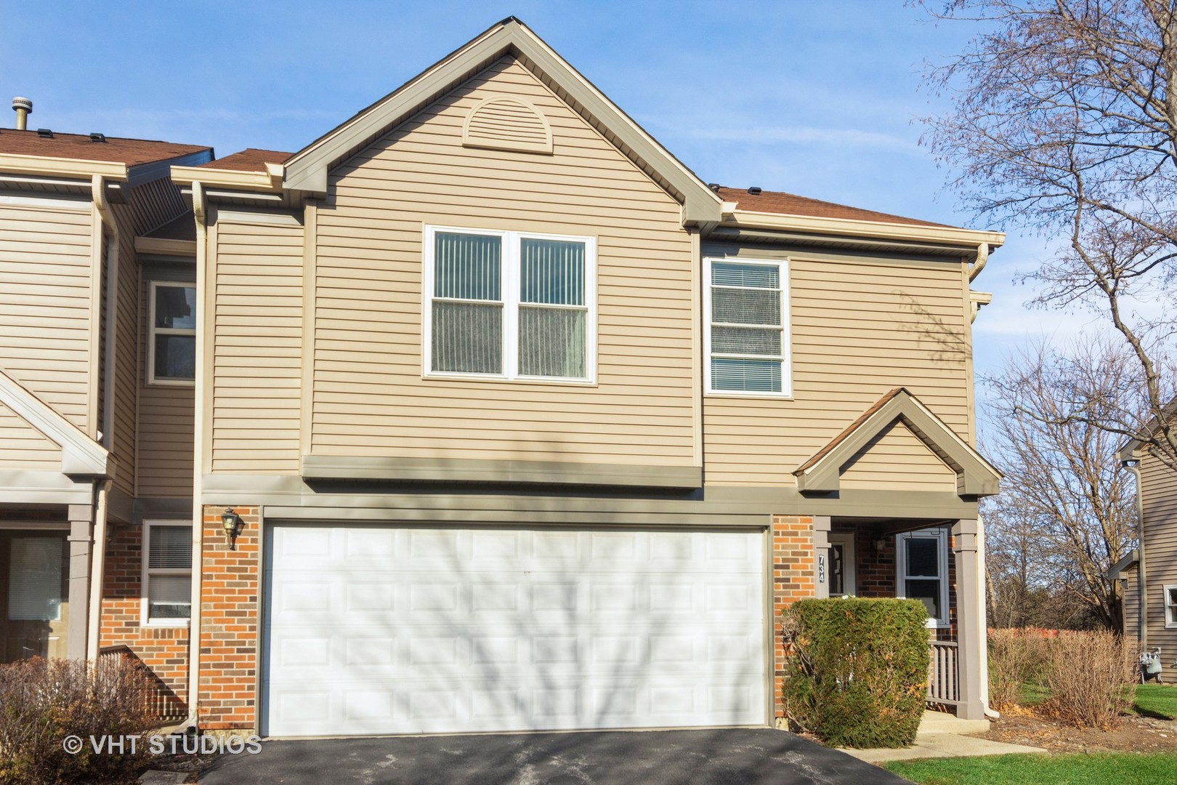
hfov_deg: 57.2
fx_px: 1079
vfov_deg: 40.0
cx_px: 588
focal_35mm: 33
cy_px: 392
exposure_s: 1/1600
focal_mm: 22
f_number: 8
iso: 200
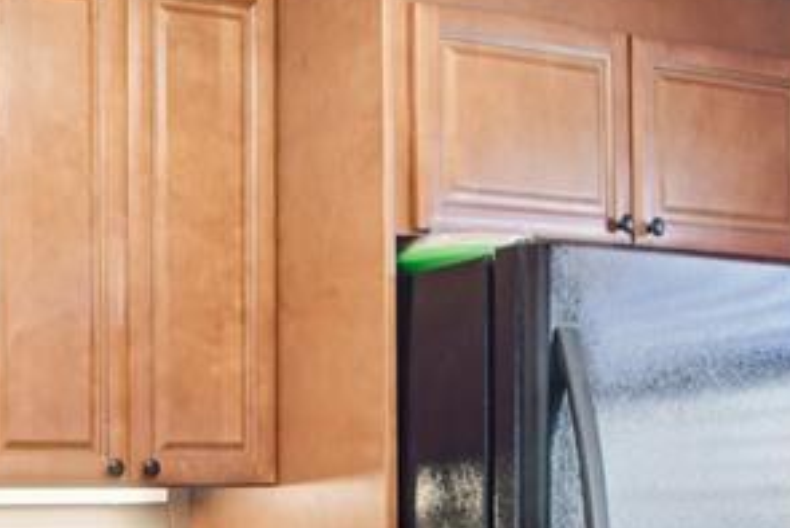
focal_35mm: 59
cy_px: 488
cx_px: -75
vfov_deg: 22.4
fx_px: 1295
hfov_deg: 30.4
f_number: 8
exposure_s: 1/10
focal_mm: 17
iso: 400
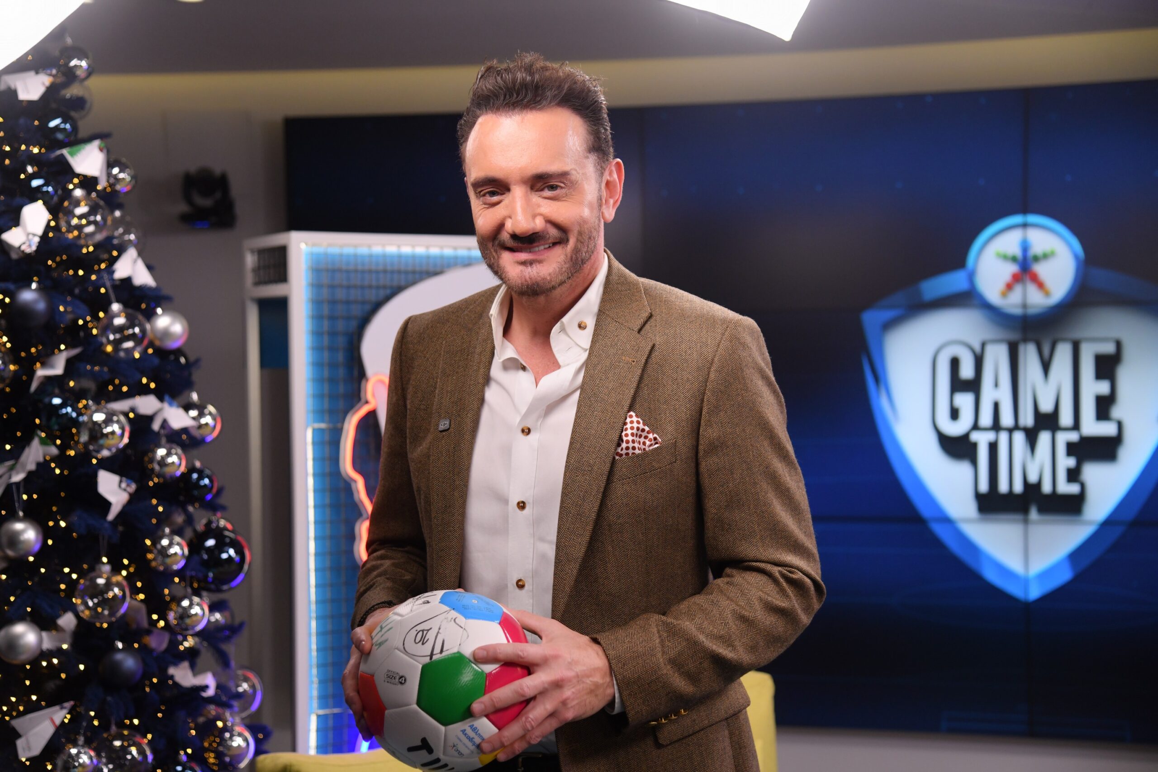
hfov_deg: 38.2
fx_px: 1673
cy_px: 386
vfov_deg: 26.0
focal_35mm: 52
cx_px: 579
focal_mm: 52
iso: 1000
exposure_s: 1/320
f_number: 4
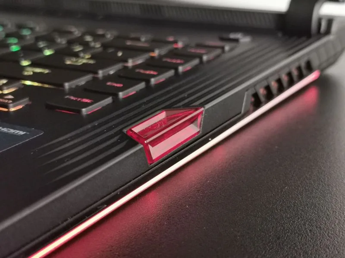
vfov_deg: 24.4
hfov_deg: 32.2
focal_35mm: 60
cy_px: 129
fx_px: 598
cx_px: 172
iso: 320
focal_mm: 5.56
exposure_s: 1/50
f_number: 1.6
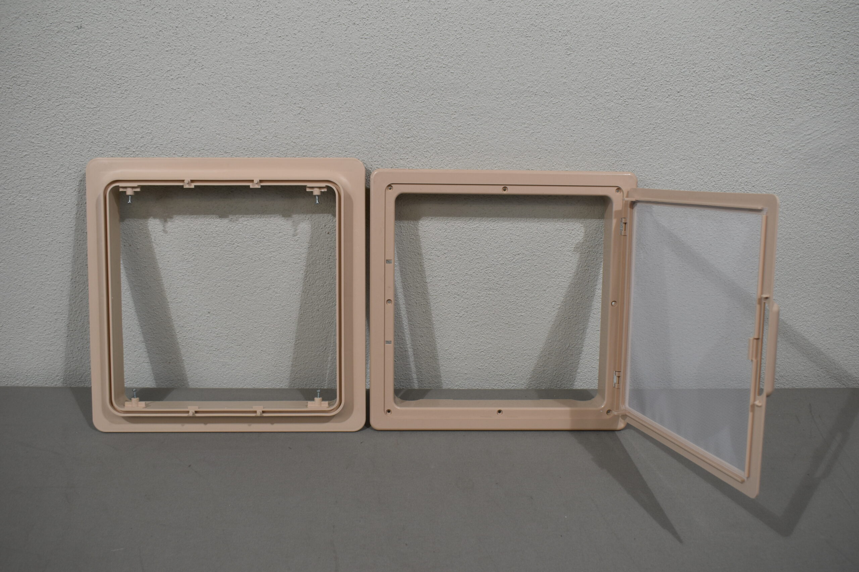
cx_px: 430
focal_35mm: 36
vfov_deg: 36.9
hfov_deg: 53.1
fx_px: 859
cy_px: 286
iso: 280
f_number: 5.6
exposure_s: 1/125
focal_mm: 24
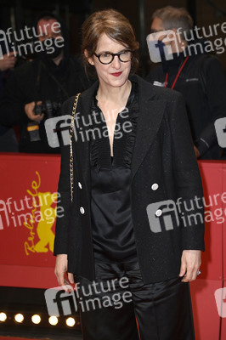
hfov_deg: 12.2
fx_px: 1056
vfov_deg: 18.3
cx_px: 113
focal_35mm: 112
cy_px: 170
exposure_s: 1/160
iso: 500
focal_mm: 112
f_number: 5.6
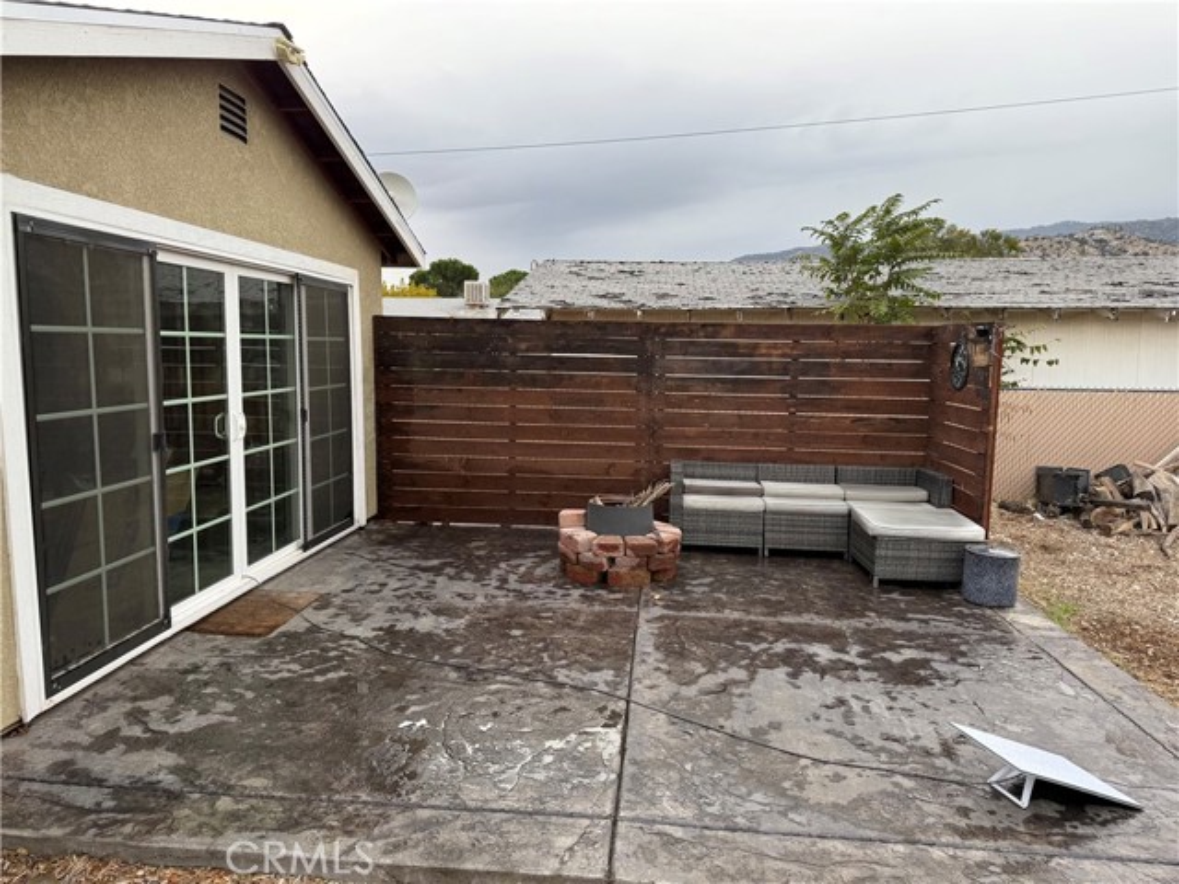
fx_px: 817
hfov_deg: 71.6
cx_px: 590
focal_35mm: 24
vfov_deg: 56.8
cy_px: 442
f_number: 1.78
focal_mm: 6.76
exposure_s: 1/943
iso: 100
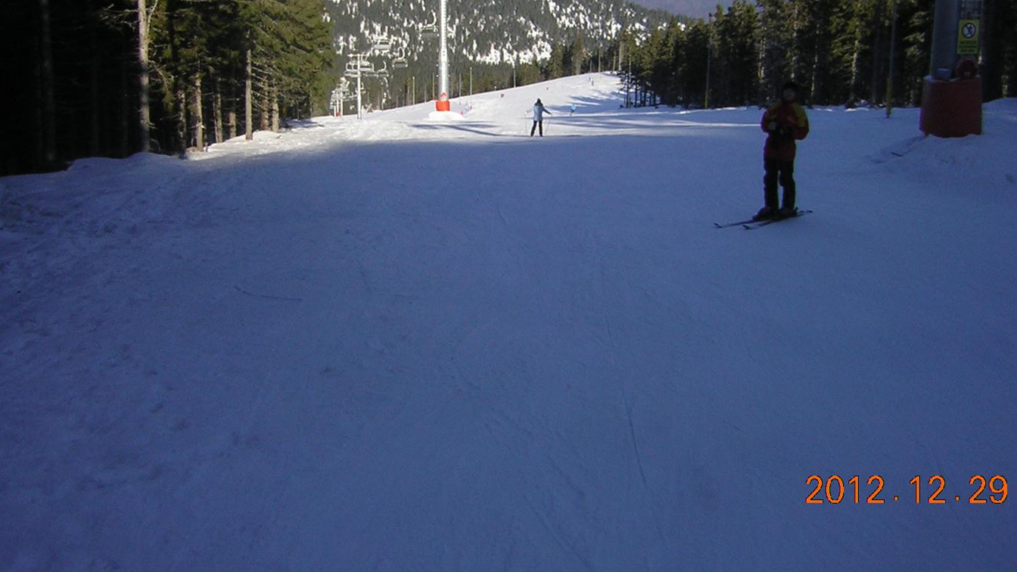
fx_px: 1133
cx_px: 536
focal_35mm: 42
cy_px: 166
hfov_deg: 48.3
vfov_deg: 28.1
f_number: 5.2
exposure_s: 1/400
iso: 50
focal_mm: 4.7
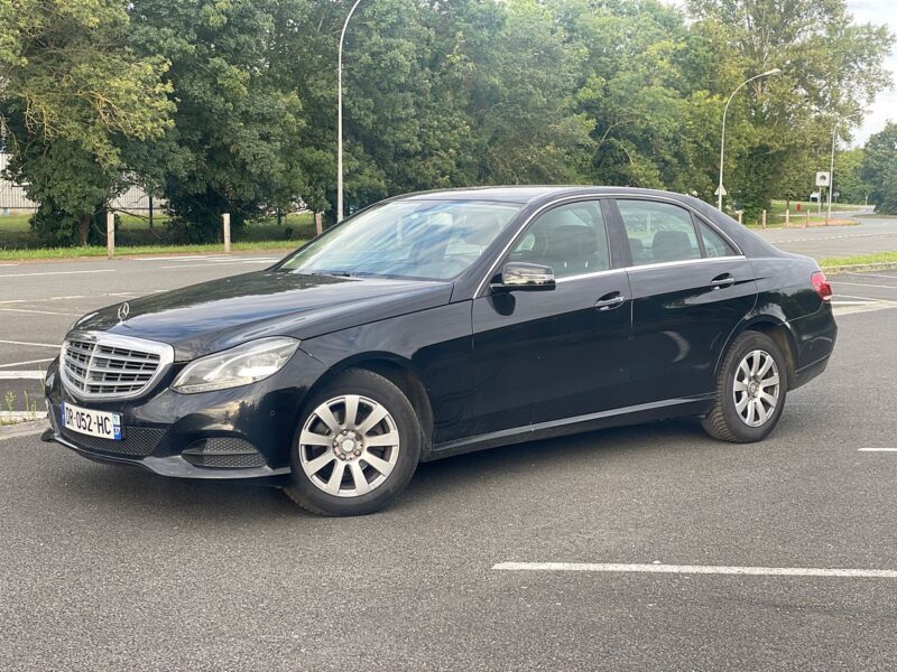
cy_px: 336
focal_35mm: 52
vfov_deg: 28.0
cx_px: 448
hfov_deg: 36.8
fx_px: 1347
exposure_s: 1/122
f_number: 2
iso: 25
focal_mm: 6
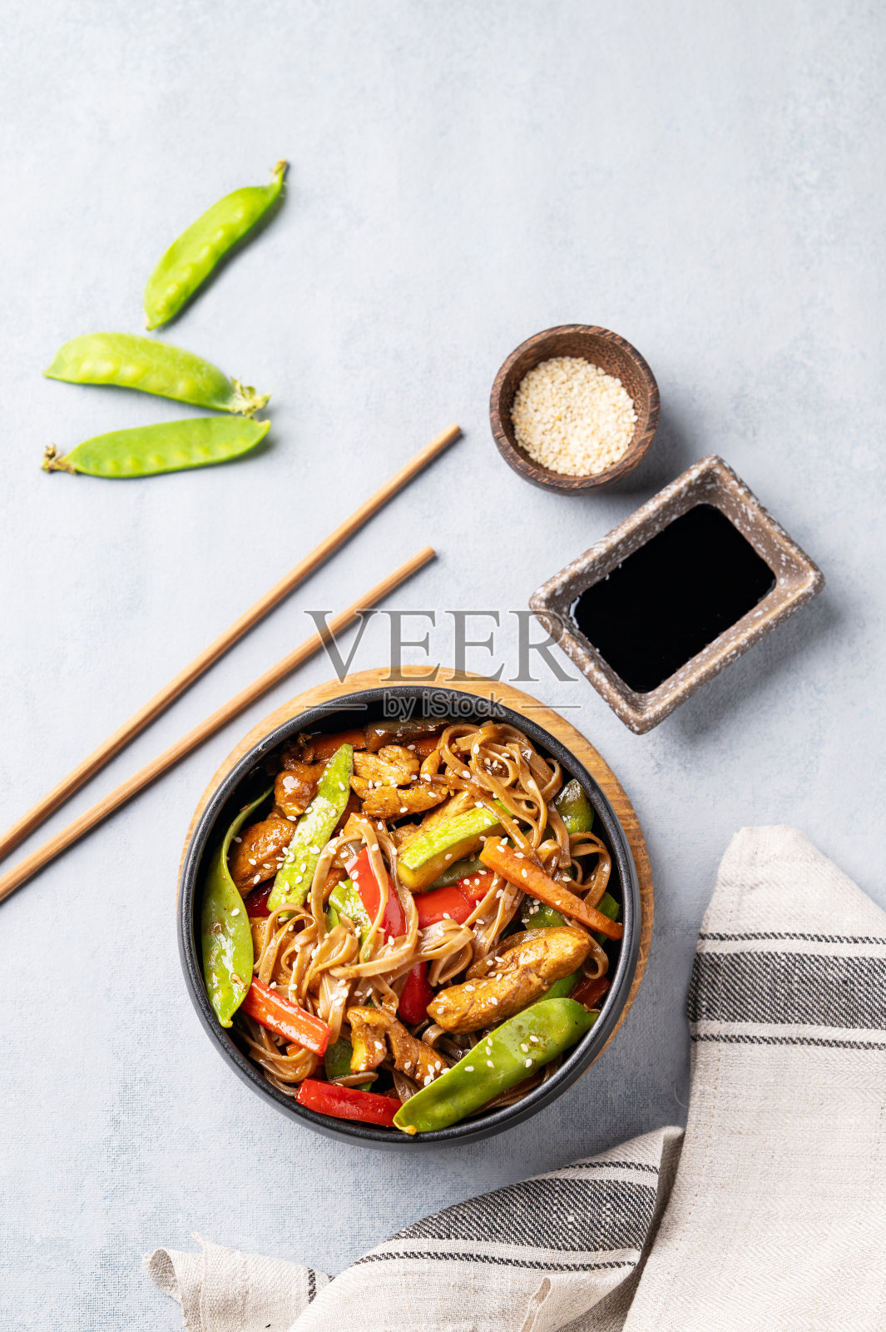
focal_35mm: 85
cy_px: 666
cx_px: 443
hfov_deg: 16.1
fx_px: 3141
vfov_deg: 23.9
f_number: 4.5
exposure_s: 1/125
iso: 500
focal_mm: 85
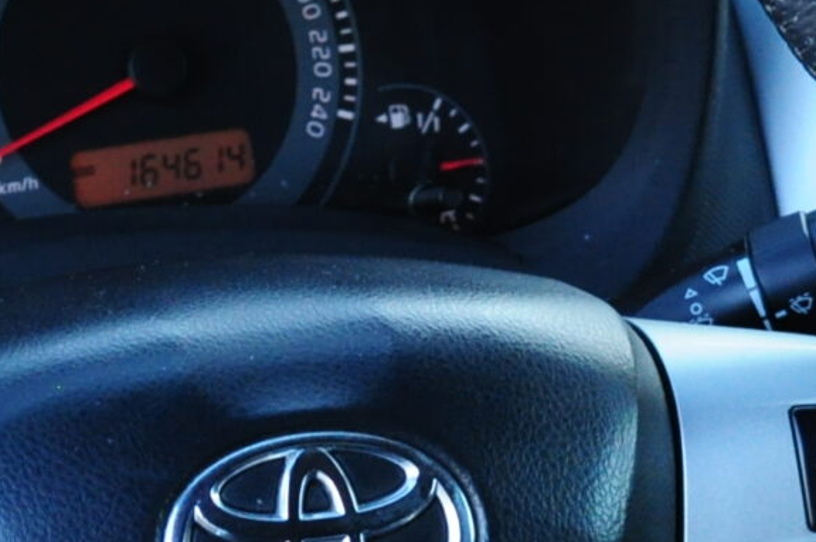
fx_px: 5282
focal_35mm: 233
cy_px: 491
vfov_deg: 5.9
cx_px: 472
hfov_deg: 8.8
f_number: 5.6
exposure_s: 1/80
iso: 1000
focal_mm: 35
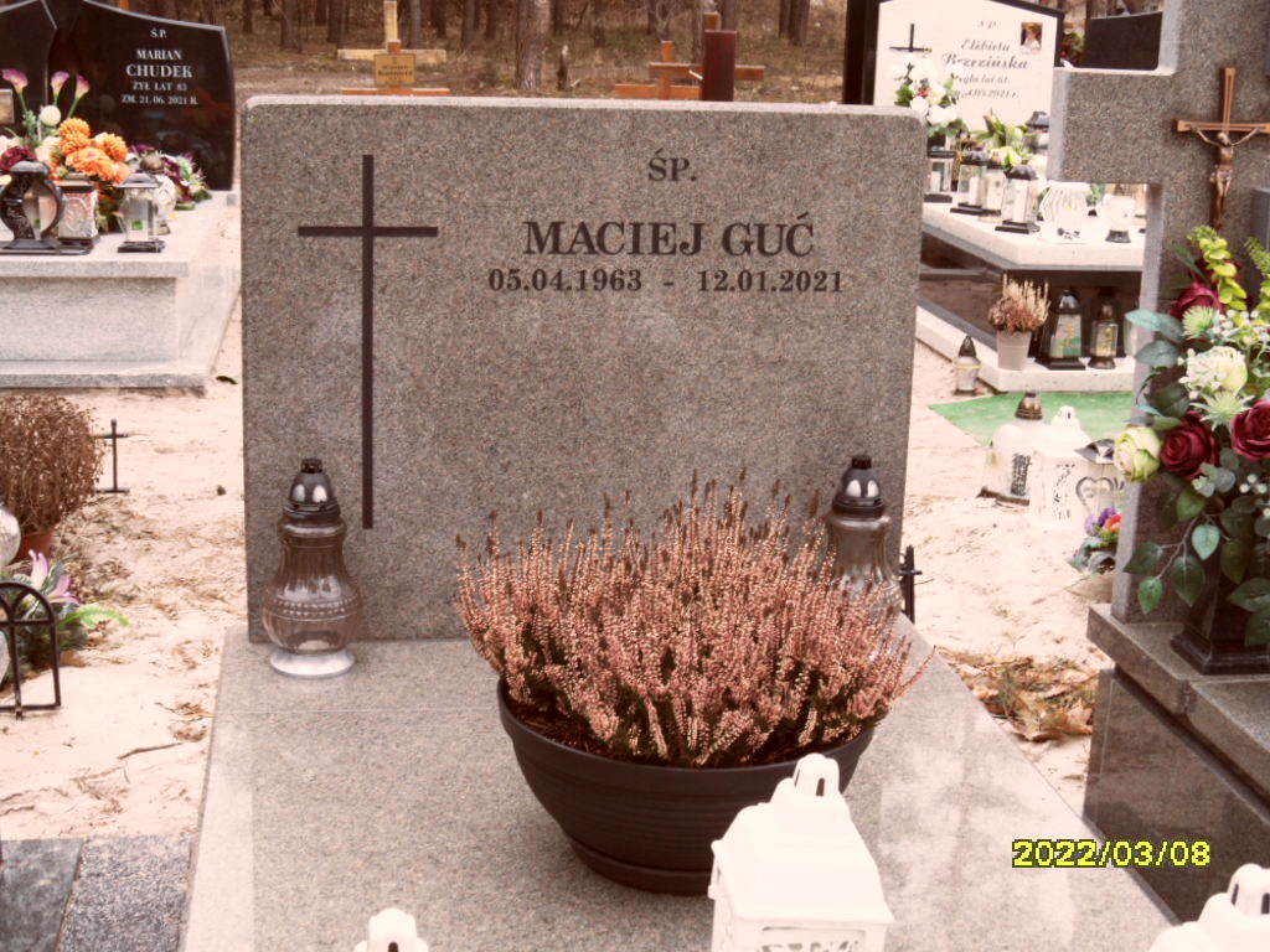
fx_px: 1834
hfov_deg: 38.2
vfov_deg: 29.1
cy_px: 476
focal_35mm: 50
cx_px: 635
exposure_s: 1/125
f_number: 3.8
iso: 100
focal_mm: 8.2
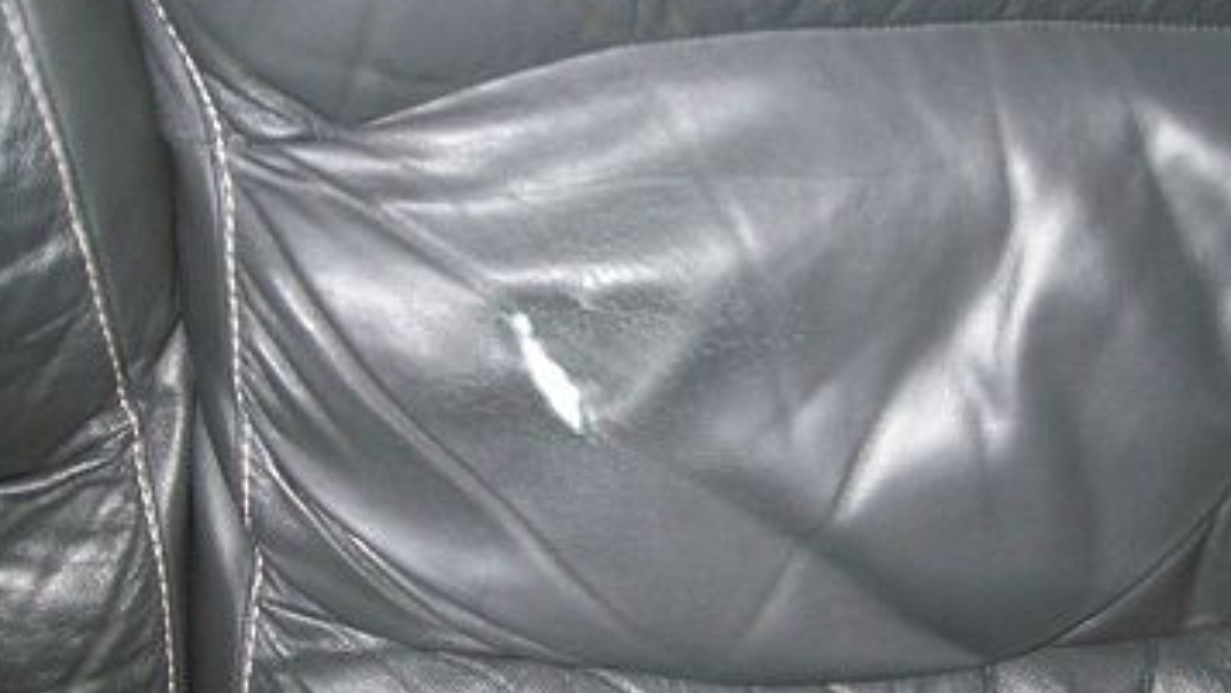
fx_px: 1437
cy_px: 355
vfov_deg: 27.1
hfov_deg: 46.3
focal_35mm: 44
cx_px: 665
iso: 200
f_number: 2.7
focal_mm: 6
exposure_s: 1/64
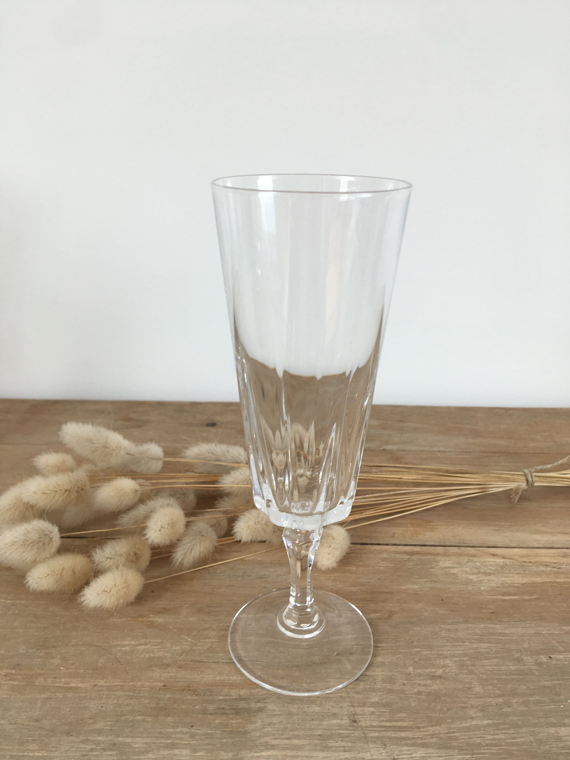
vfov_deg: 61.7
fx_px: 637
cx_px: 285
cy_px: 380
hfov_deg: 48.2
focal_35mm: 29
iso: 25
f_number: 2.2
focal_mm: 4.15
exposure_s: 1/50
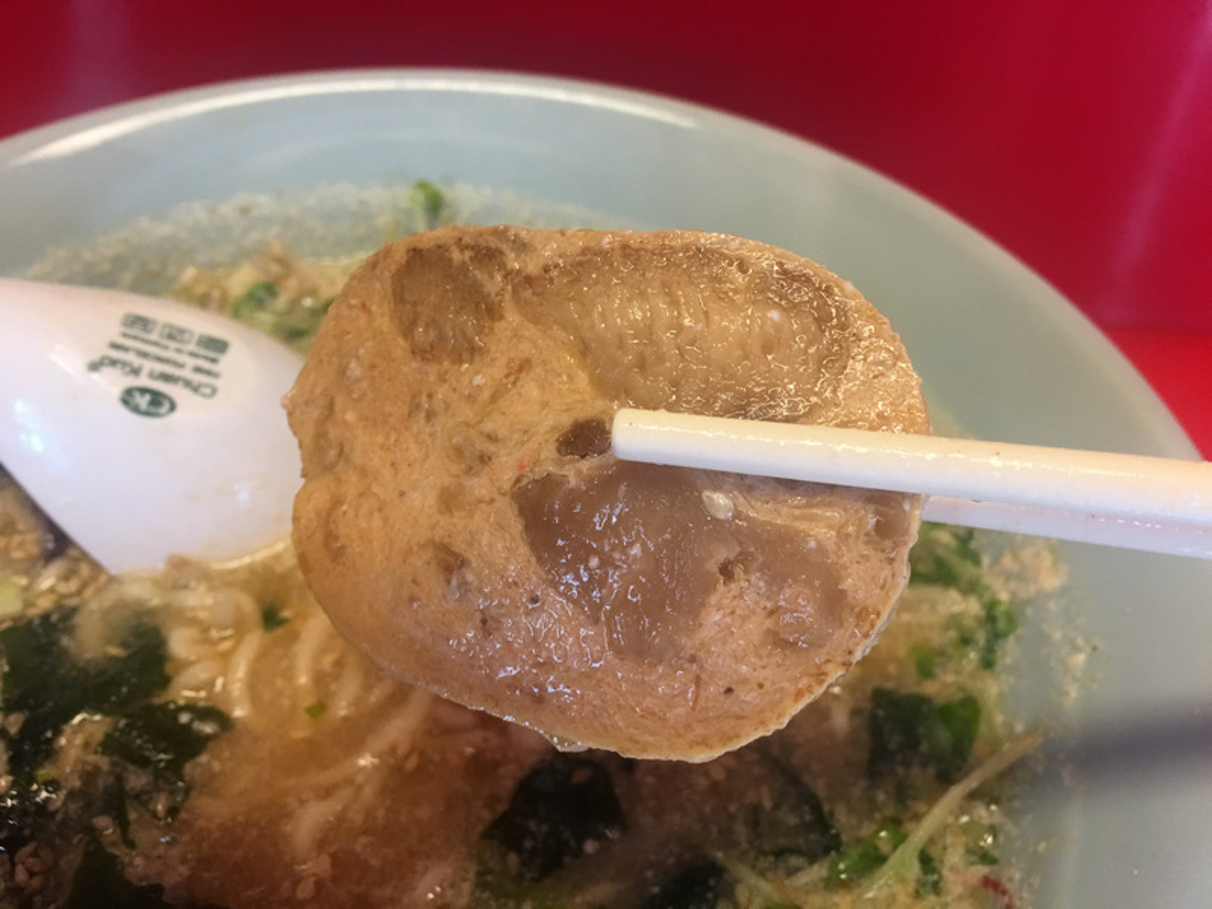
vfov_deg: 48.2
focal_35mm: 29
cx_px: 606
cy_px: 454
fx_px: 1015
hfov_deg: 61.7
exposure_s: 1/15
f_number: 2.2
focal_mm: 4.15
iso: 40
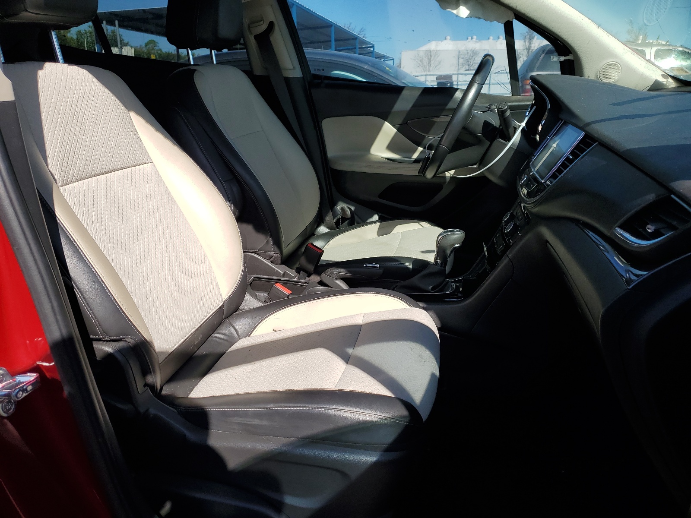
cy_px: 259
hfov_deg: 67.3
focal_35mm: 26
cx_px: 346
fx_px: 519
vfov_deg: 53.1
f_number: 1.5
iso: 50
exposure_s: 1/2000
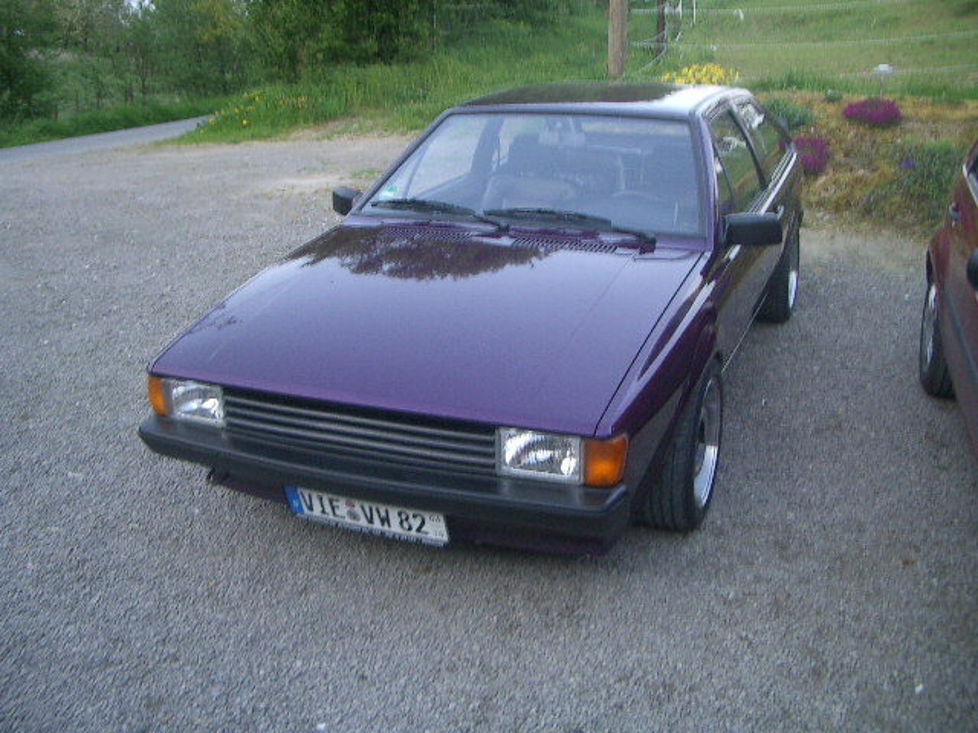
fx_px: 989
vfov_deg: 40.7
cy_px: 366
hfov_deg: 52.6
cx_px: 489
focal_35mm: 35
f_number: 2.6
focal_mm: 5.8
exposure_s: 1/30
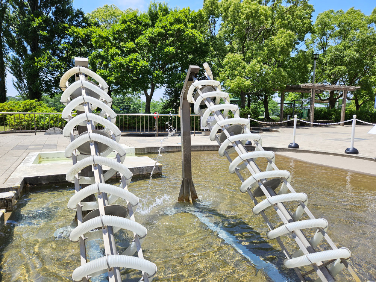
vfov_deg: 58.9
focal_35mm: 23
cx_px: 188
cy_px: 141
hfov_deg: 73.9
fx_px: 250
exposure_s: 1/1829
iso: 25
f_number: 1.8
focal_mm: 5.4
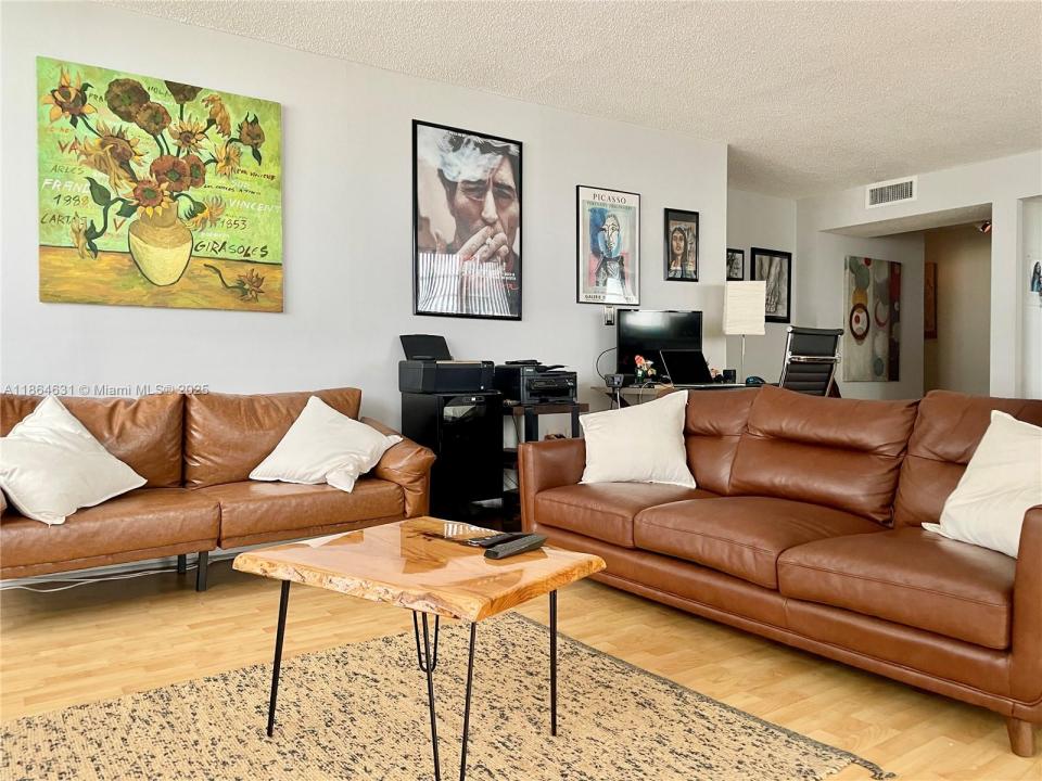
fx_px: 783
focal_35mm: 26
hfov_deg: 67.3
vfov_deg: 53.1
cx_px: 521
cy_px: 390
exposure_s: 1/94
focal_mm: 4.2
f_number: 1.6
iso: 125
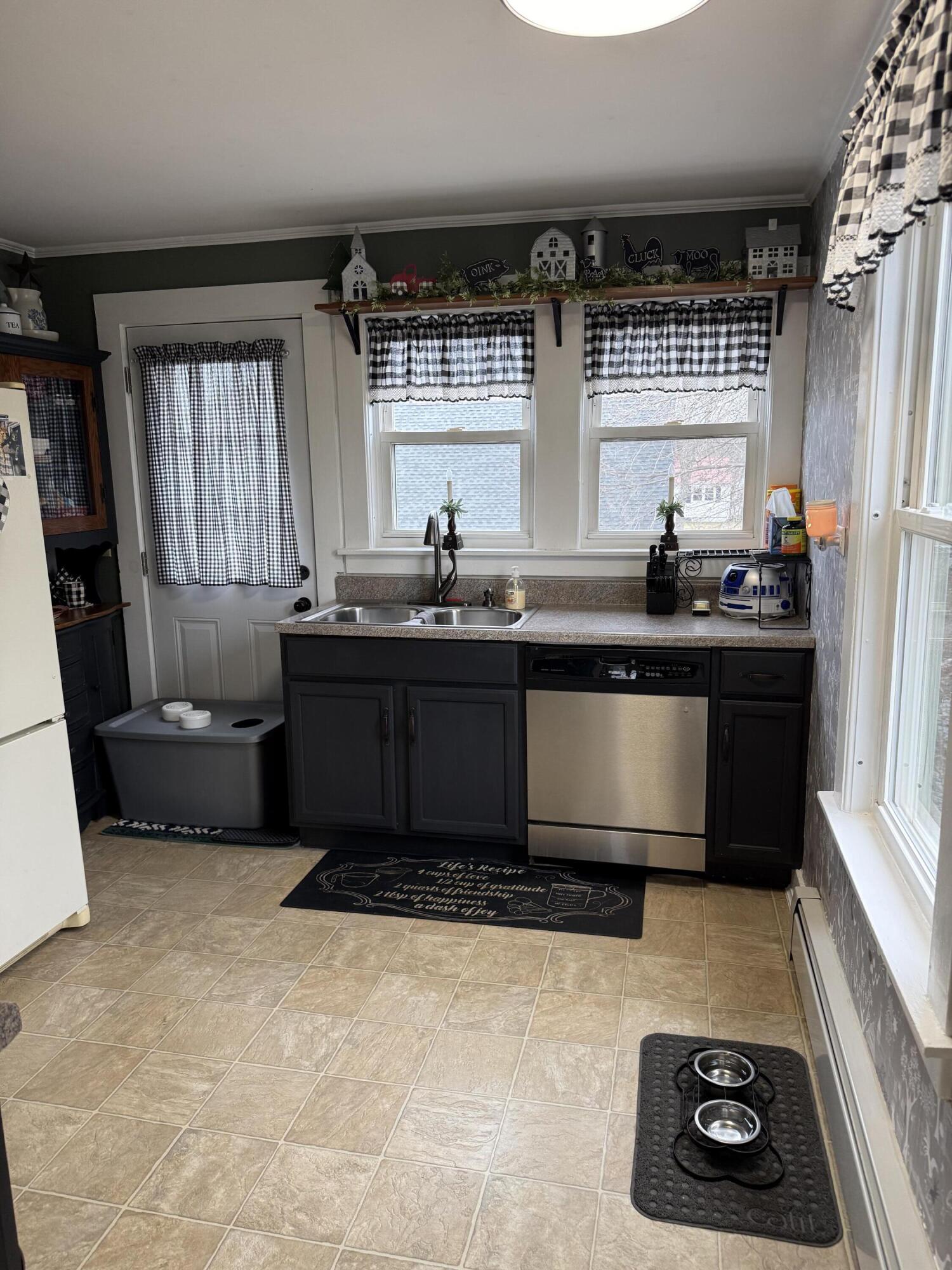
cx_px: 476
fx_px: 880
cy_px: 635
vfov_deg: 71.6
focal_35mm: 24
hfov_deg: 56.8
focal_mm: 6.76
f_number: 1.78
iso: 160
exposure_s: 1/120
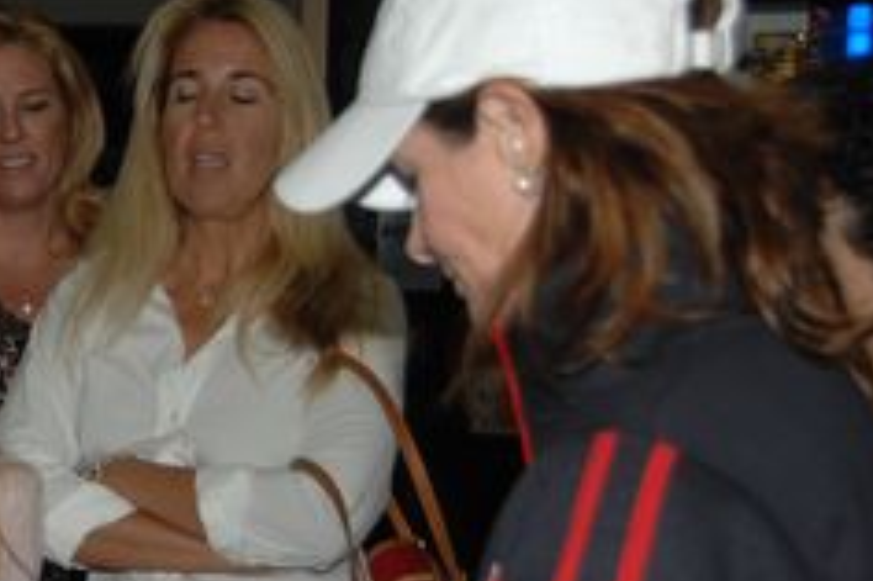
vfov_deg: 9.6
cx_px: -159
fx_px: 3450
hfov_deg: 14.0
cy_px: 302
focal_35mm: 142
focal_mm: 35
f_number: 4.2
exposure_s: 1/125
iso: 200
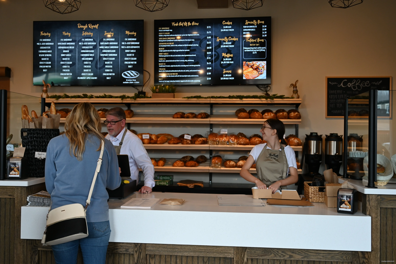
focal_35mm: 34
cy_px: 132
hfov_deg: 55.1
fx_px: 379
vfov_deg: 38.3
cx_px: 198
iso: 560
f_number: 4
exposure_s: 1/125
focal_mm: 34.5
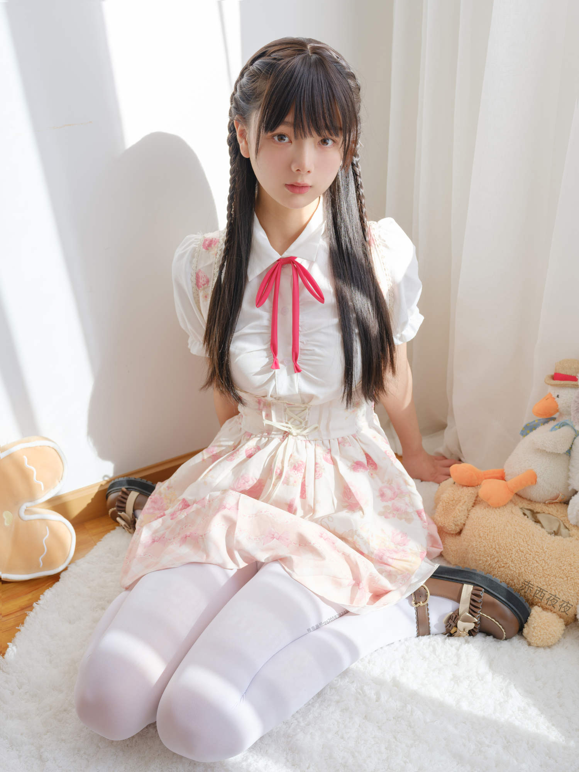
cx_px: 290
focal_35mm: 36
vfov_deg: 51.4
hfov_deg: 39.7
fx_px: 803
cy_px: 386
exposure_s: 1/60
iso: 200
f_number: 6.4
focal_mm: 45
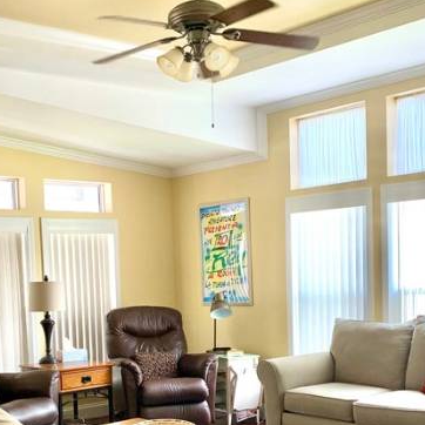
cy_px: 333
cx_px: 146
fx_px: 750
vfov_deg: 30.9
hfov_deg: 31.4
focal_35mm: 54
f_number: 1.8
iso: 100
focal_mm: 4.25
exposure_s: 1/75
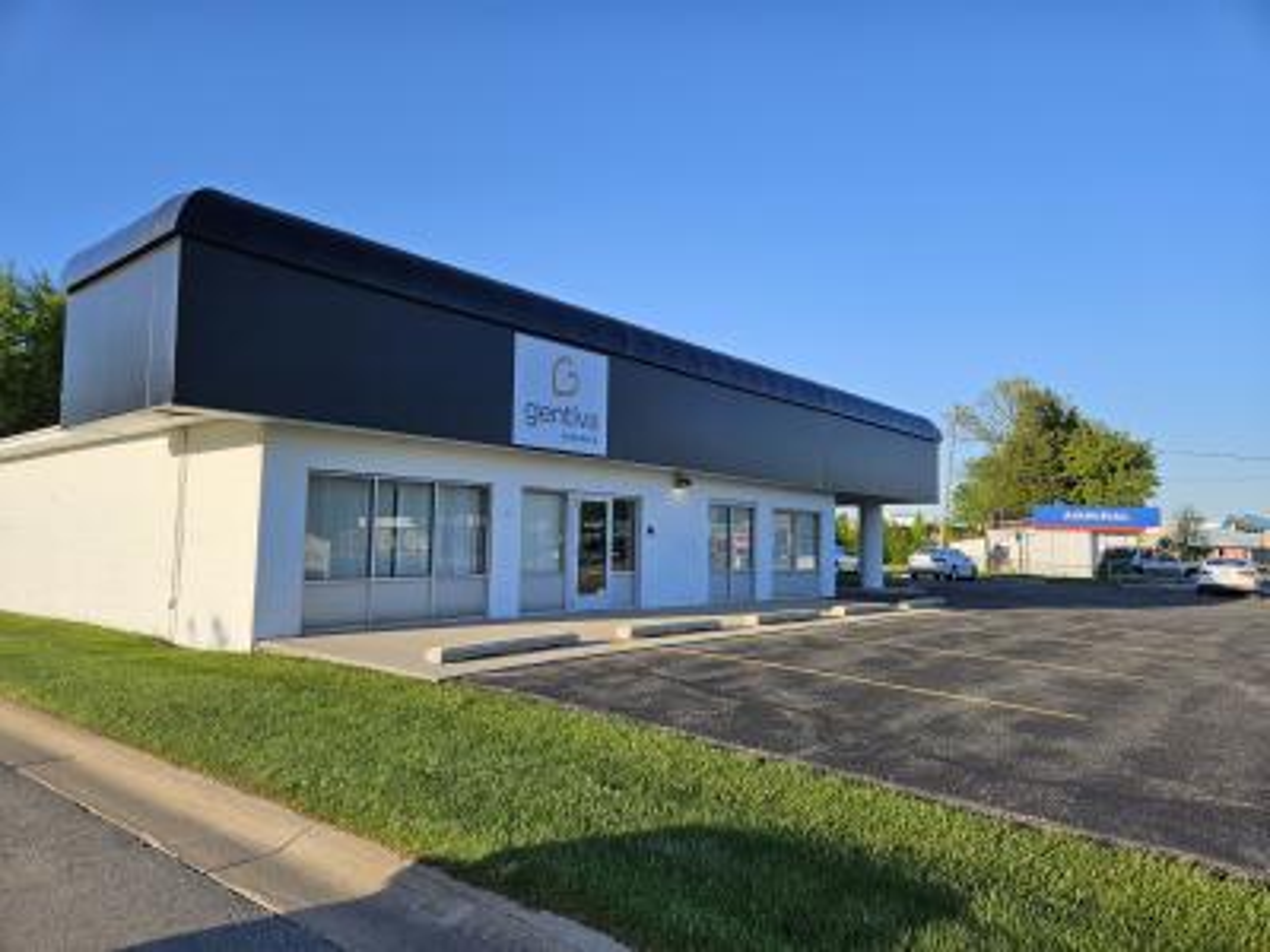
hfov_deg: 73.9
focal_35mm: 23
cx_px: 635
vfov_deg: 58.9
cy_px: 476
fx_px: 844
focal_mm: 5.4
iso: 25
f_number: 1.8
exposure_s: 1/1218
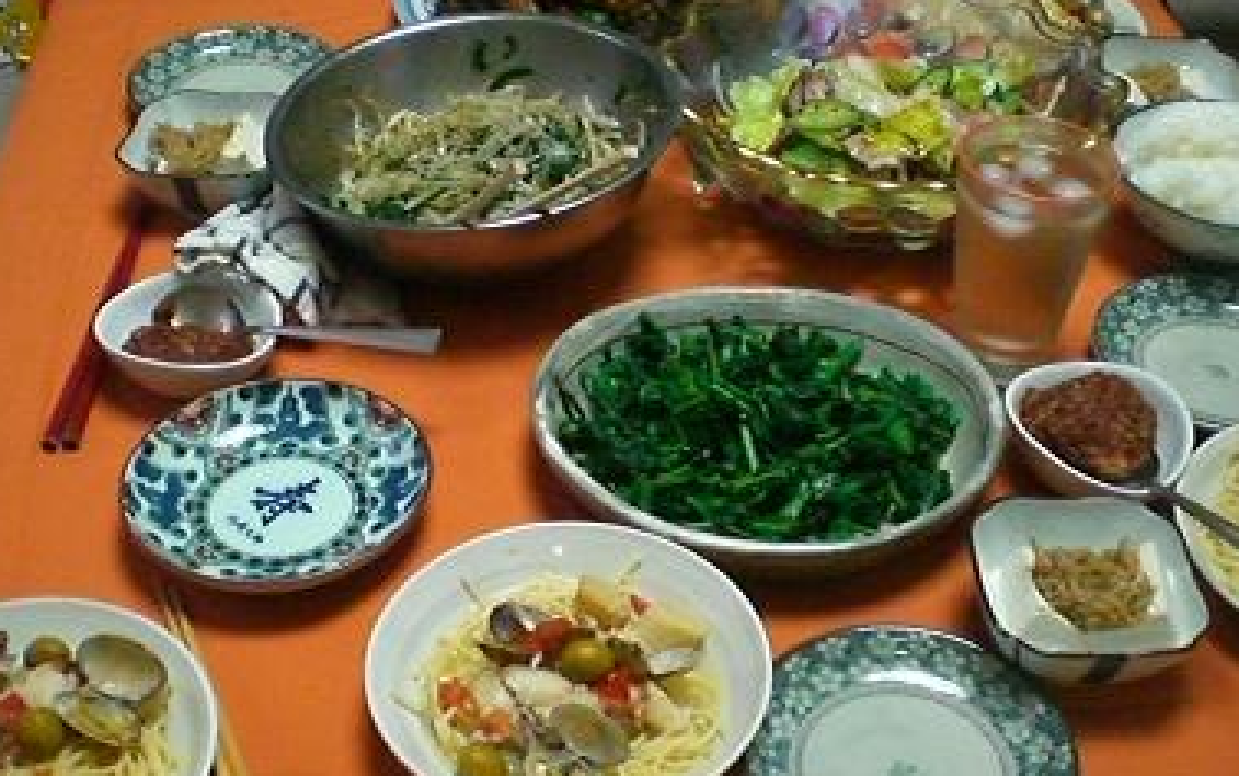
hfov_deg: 48.2
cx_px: 615
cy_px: 335
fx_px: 1385
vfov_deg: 31.2
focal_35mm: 41
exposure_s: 1/60
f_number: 3.1
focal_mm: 6.3
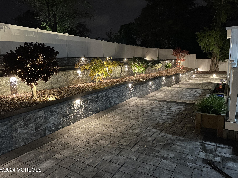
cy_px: 89
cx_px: 119
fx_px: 179
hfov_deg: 67.3
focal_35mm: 26
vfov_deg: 53.1
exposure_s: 1/12
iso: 500
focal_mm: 4.2
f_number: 1.6
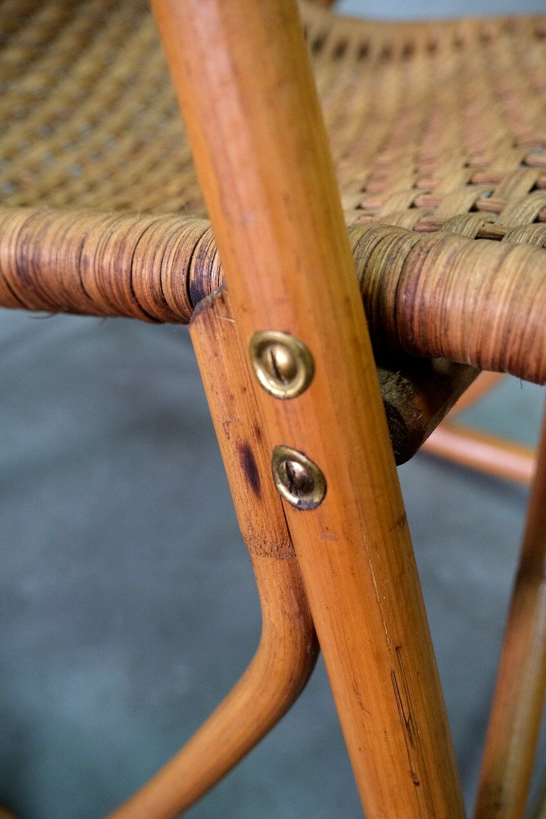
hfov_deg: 37.9
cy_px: 410
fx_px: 796
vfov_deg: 54.4
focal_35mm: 35
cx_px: 273
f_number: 4
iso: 2500
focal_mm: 23.5
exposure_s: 1/34
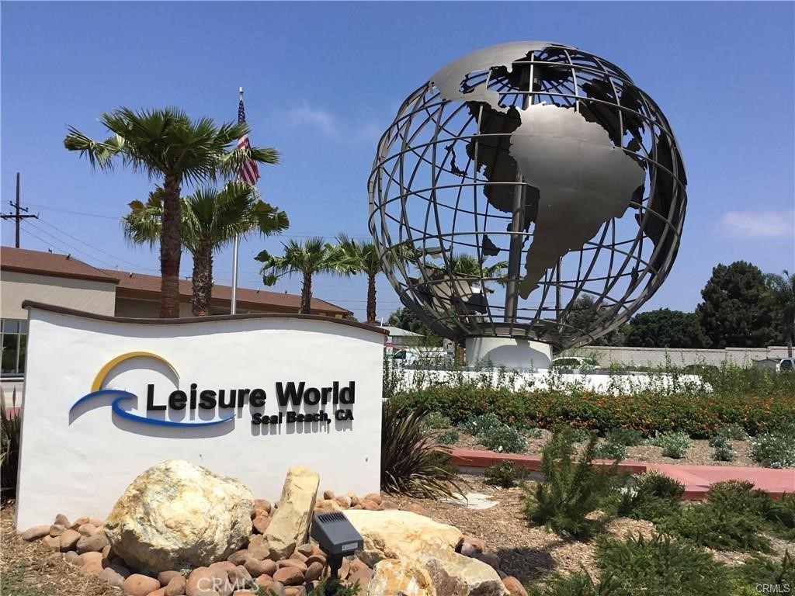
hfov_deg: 58.4
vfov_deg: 45.4
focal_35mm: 31
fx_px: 712
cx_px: 398
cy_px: 298
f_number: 2.4
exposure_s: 1/2092
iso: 25
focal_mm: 3.3
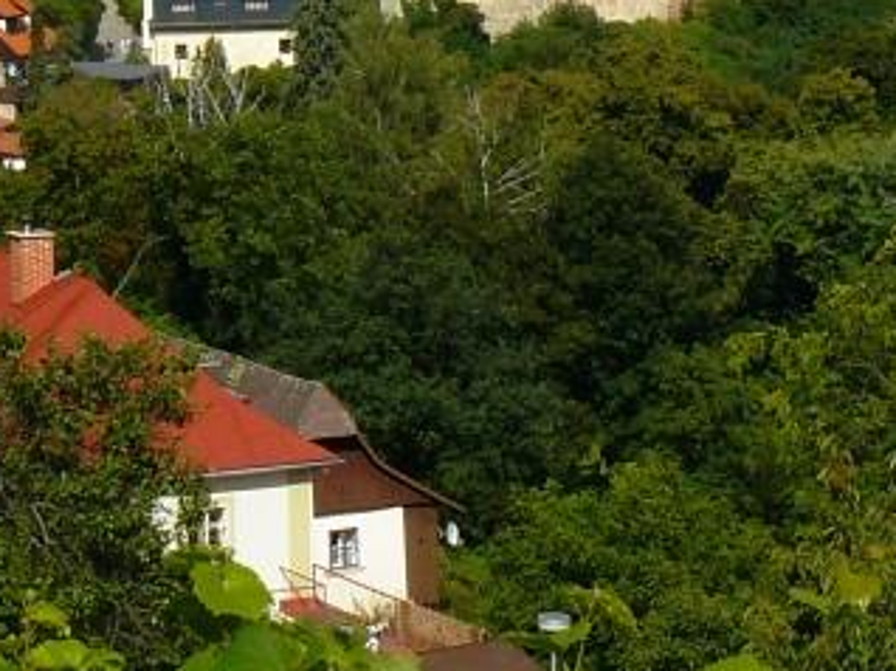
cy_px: -321
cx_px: 6
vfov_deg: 12.2
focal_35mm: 116
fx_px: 3000
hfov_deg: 16.6
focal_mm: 6
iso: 100
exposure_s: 1/400
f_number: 7.1
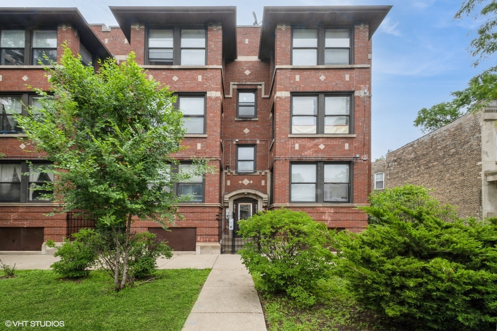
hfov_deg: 100.4
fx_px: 207
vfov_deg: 77.3
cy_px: 166
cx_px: 248
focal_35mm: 15
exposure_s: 1/30
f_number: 22
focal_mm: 10
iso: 100
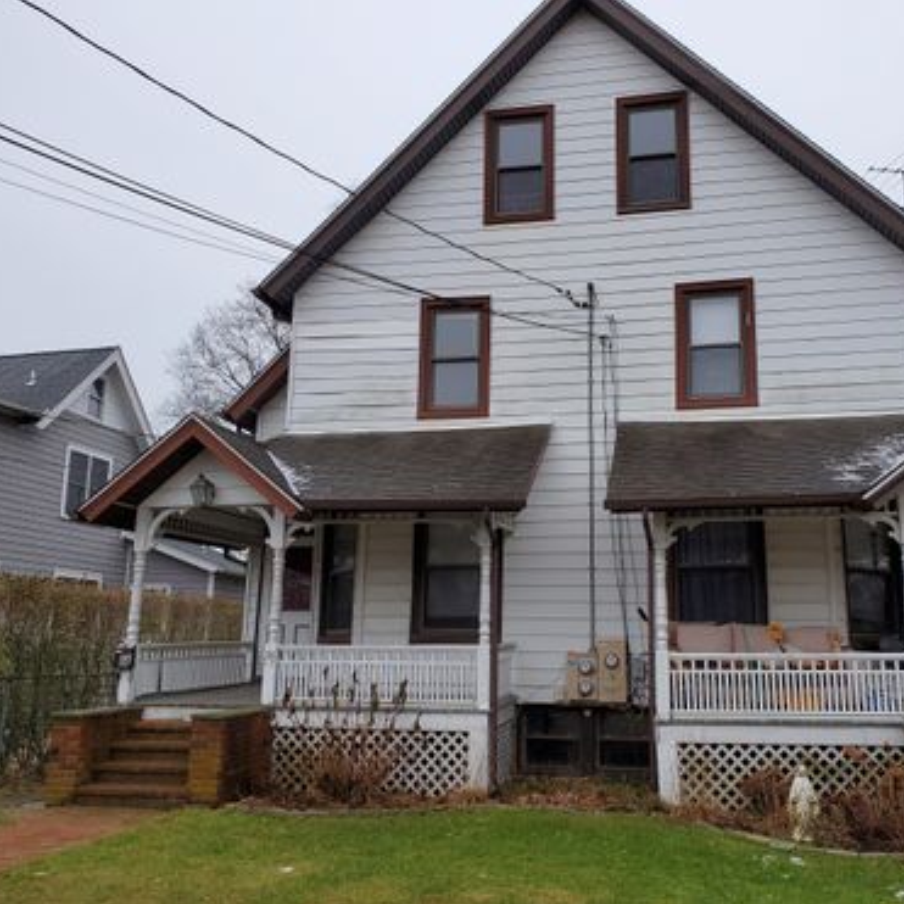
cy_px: 454
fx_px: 916
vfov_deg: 52.5
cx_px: 514
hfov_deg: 52.4
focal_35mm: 31
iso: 50
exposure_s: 1/133
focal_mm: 4.3
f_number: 2.4
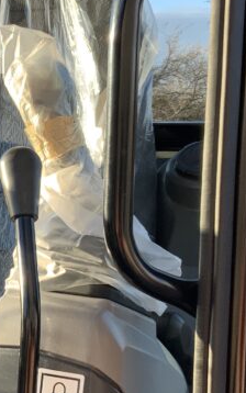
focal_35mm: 88
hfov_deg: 14.5
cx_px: -32
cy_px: 229
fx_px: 943
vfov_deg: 23.5
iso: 16
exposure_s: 1/286
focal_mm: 3
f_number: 1.8
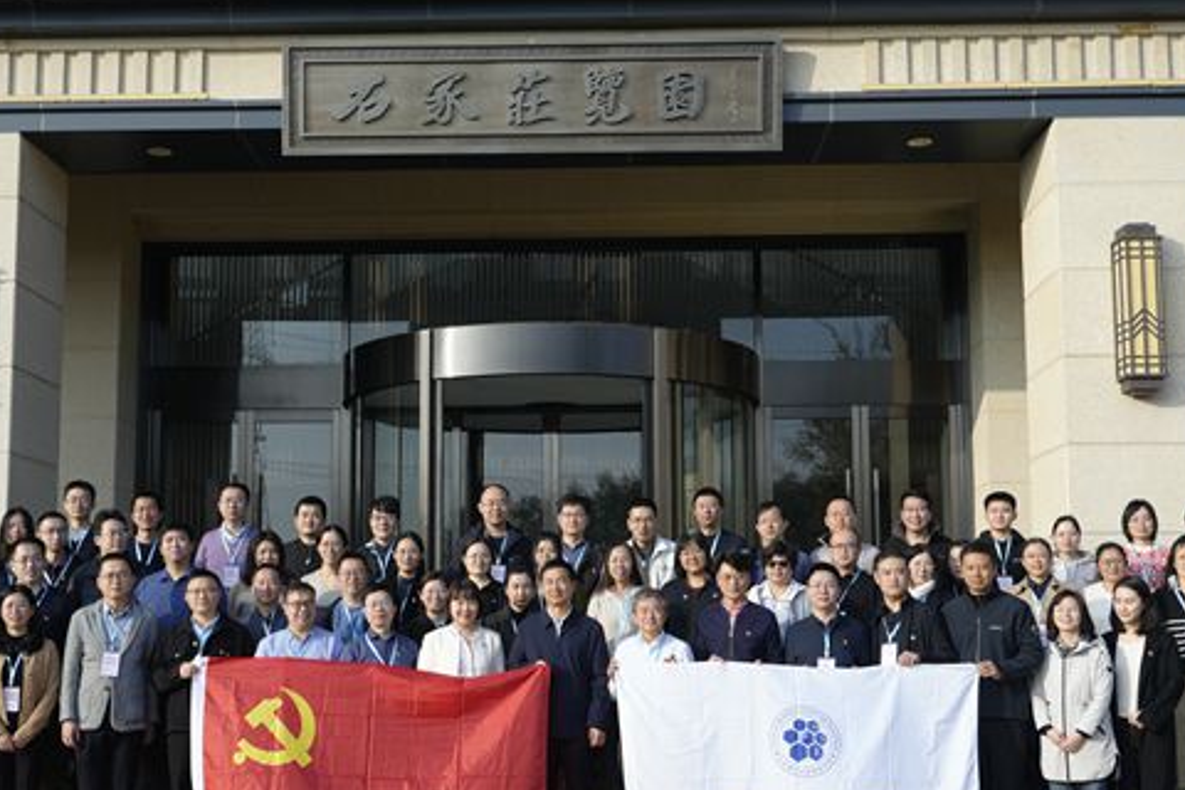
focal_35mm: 48
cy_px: 473
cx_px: 546
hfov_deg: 41.1
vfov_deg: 28.0
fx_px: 1580
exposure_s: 1/320
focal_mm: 24
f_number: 5
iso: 100
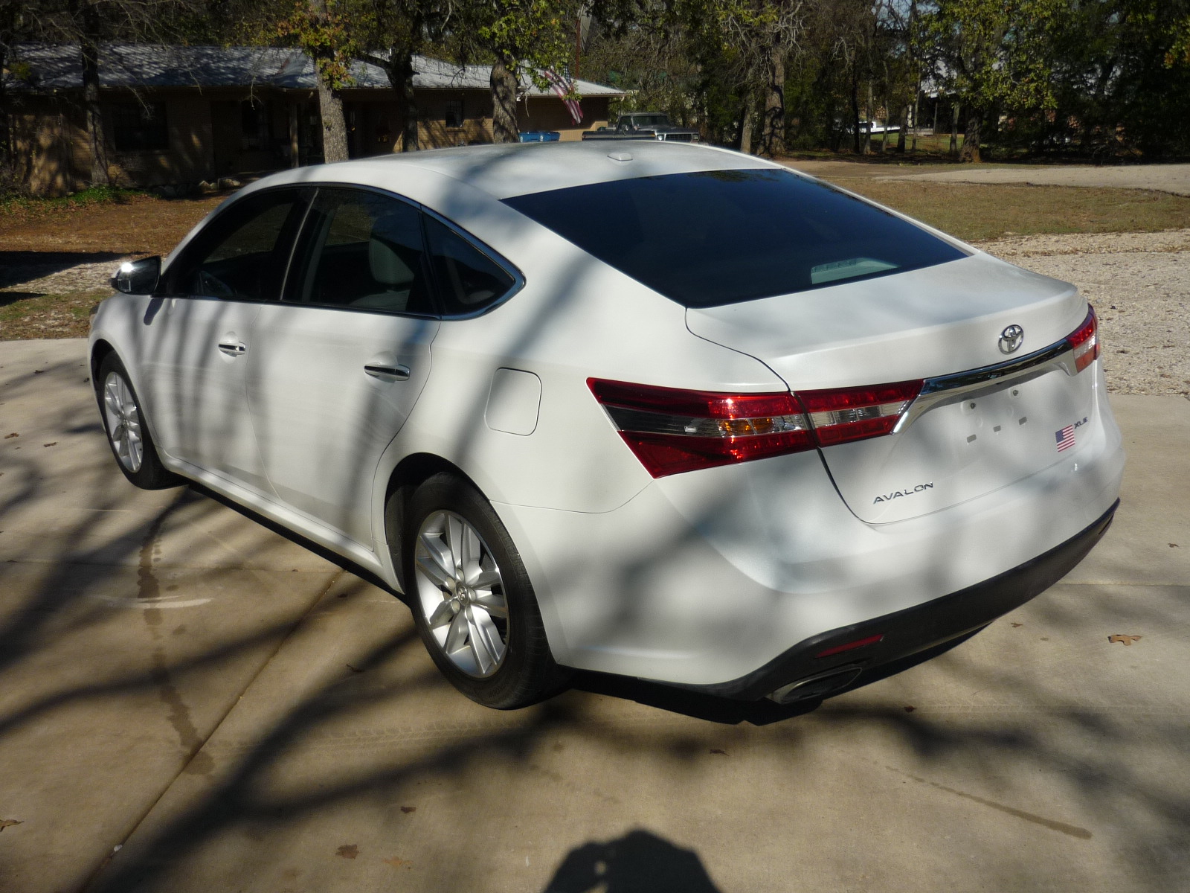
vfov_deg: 42.9
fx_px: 1134
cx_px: 595
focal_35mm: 33
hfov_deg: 55.4
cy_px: 446
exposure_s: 1/400
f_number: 8
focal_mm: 5.5
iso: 100
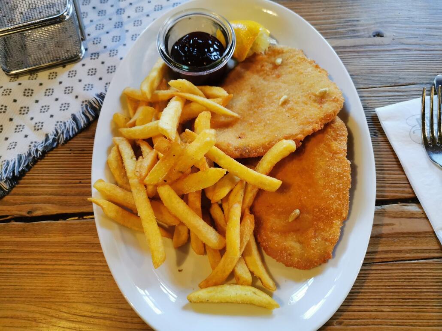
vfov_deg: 51.4
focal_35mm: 27
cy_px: 166
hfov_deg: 65.3
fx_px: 345
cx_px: 221
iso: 250
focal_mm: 5.58
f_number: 1.8
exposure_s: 1/50
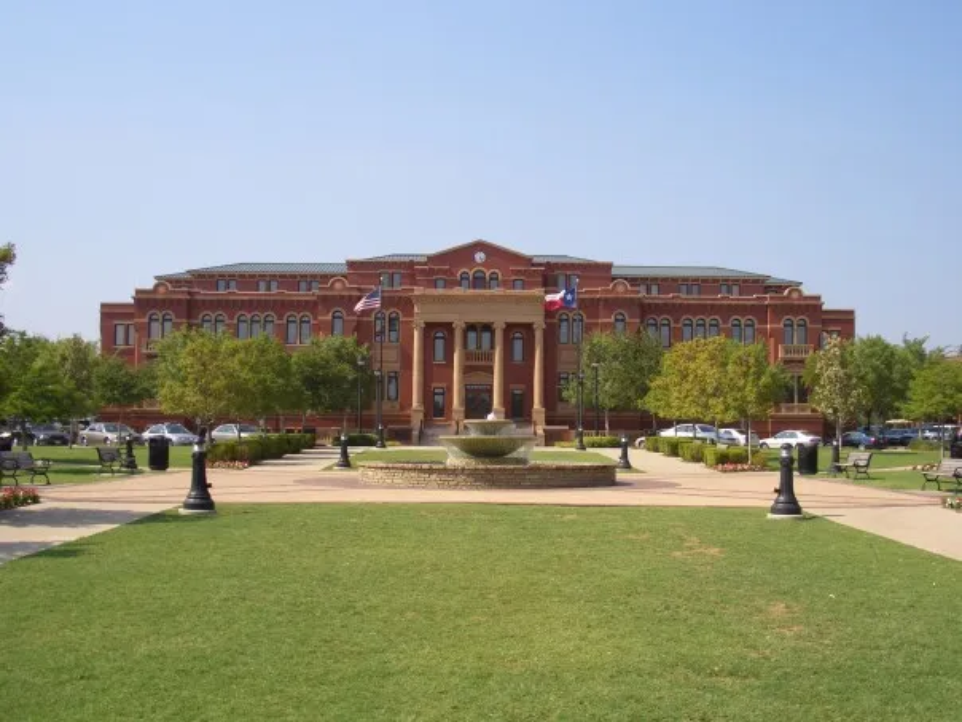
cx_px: 481
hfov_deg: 45.8
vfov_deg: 35.1
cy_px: 361
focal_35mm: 41
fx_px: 1139
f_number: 4.6
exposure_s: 1/320
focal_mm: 6.8
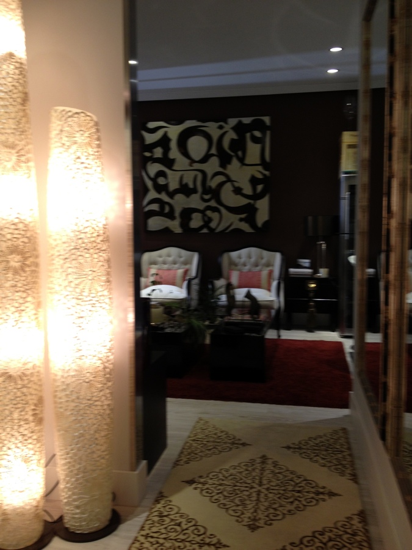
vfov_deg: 52.6
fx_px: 555
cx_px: 206
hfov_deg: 40.7
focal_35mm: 35
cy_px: 275
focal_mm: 4.28
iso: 50
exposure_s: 1/20
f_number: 2.4
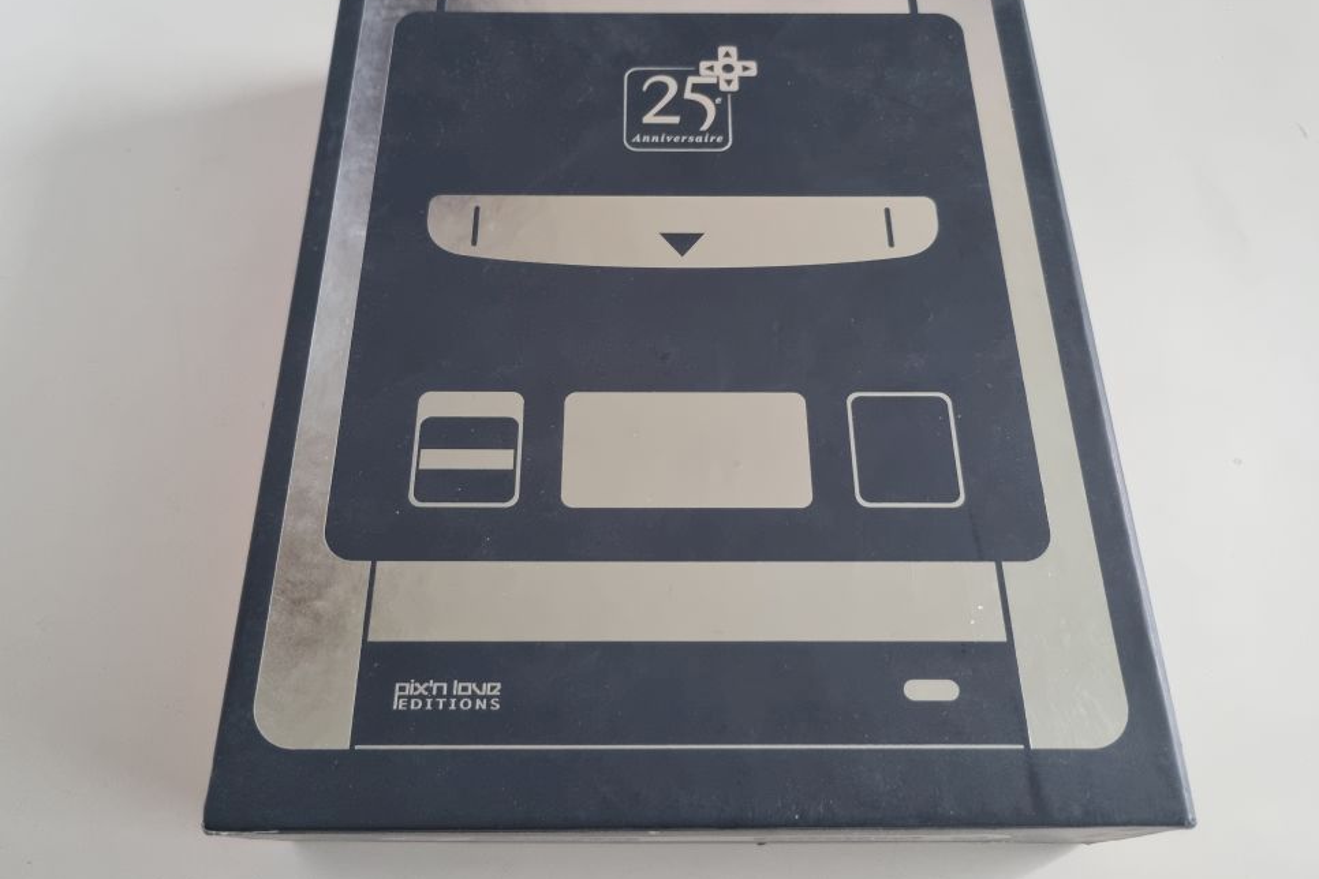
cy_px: 404
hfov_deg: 65.5
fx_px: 1026
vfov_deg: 46.4
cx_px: 650
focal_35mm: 28
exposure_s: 1/50
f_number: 1.8
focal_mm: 5.4
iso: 640
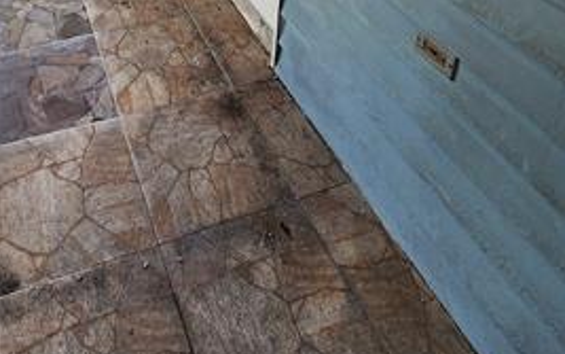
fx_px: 477
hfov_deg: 57.7
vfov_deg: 27.4
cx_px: 133
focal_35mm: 31
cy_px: -182
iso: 80
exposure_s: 1/120
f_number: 2.2
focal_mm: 2.2
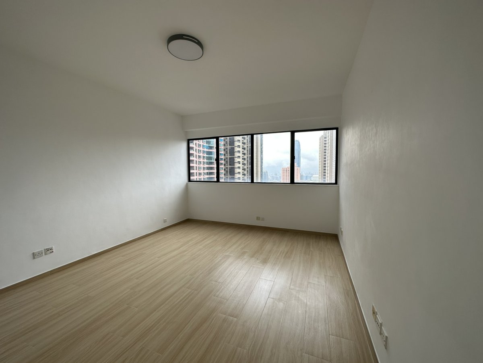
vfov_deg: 85.7
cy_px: 182
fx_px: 195
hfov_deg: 102.1
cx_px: 242
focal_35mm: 14
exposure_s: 1/145
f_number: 2.2
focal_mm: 2.22
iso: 40
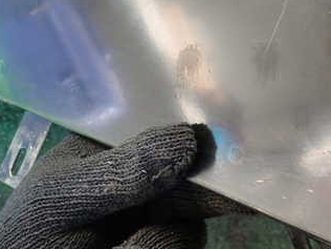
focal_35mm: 57
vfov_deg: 25.2
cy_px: 48
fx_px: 545
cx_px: 251
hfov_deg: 33.1
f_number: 2.3
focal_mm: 5.4
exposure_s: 1/60
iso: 160
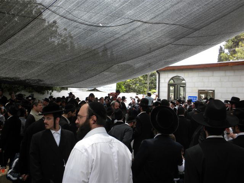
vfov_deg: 38.7
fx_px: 261
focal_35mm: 37
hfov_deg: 50.1
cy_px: 92
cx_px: 122
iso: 64
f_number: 3.5
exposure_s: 1/230
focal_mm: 6.6
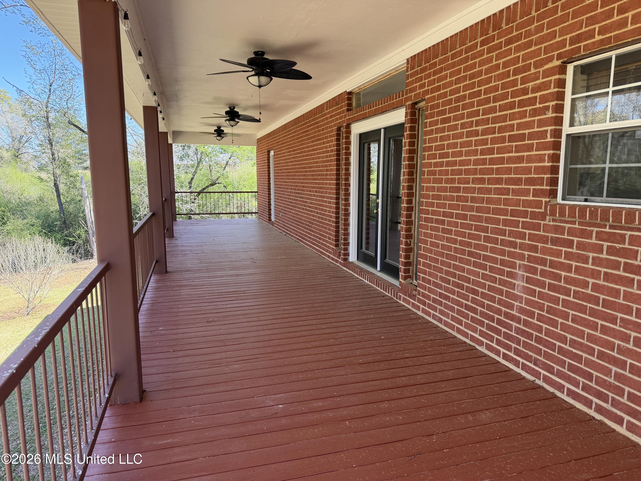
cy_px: 240
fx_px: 444
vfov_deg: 56.8
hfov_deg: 71.6
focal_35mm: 24
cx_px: 320
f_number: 1.78
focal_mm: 6.76
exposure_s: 1/363
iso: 100
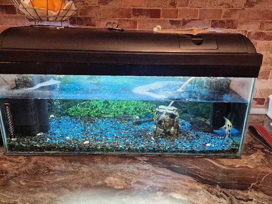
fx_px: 220
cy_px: 92
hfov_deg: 63.4
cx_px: 134
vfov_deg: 49.7
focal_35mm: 28
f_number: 1.8
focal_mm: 6.4
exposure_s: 1/100
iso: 800
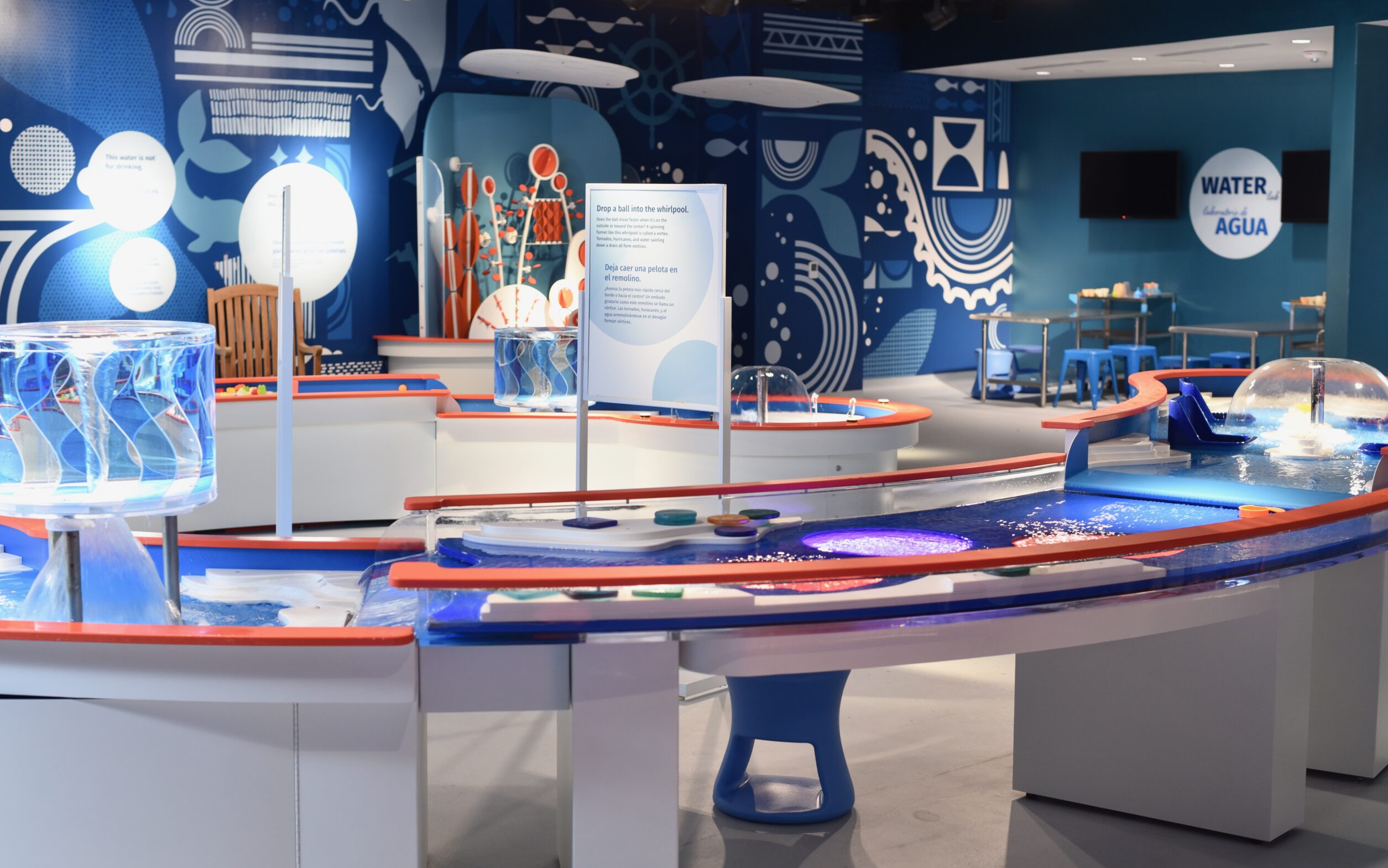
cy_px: 440
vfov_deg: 24.9
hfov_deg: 38.9
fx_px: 1967
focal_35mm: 52
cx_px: 686
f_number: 4
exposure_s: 1/60
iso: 640
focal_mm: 50
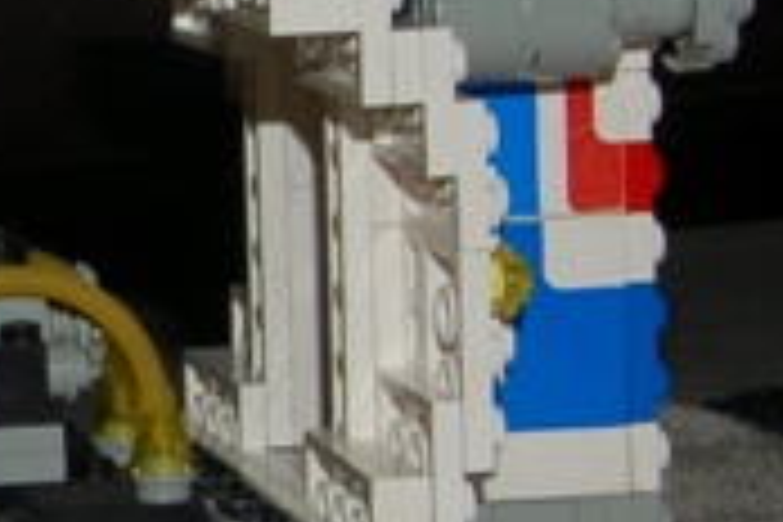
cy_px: 126
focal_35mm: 202
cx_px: -774
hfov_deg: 9.5
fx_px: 4393
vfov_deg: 6.8
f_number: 16
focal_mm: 26
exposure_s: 1/60
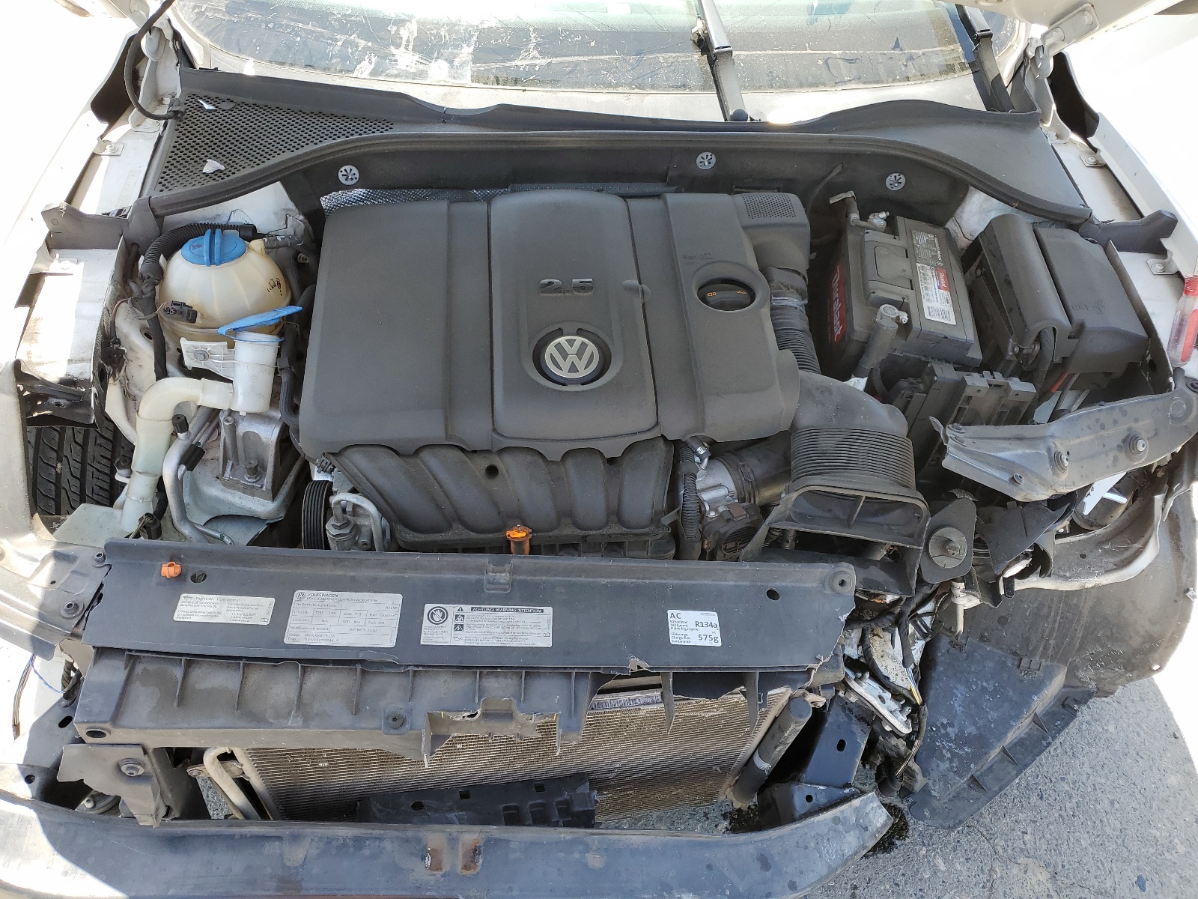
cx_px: 599
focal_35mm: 26
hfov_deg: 67.3
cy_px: 450
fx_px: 900
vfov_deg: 53.1
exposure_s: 1/455
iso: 50
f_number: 1.5
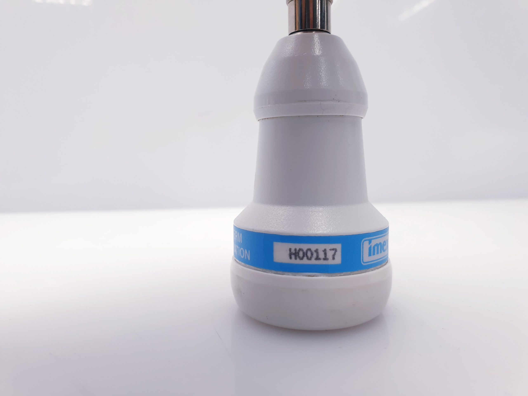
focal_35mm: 26
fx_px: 397
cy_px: 198
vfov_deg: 53.1
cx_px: 264
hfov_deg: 67.3
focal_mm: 4.3
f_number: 2.4
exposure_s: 1/50
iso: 80
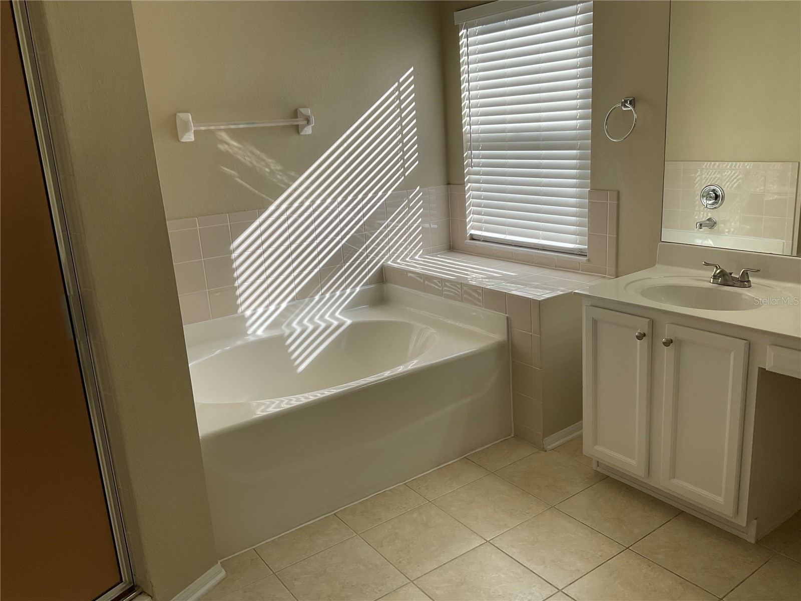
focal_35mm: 29
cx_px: 400
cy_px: 300
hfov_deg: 61.7
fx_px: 671
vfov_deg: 48.2
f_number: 1.8
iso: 16
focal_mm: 3
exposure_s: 1/289
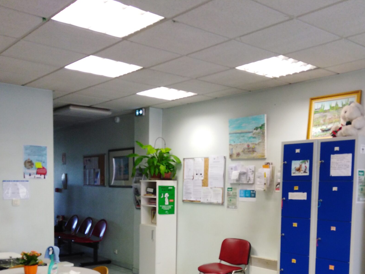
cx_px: 204
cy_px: 220
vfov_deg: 33.3
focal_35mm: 42
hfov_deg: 44.7
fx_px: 443
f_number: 2.2
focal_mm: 3.46
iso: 142
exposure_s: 1/33.3
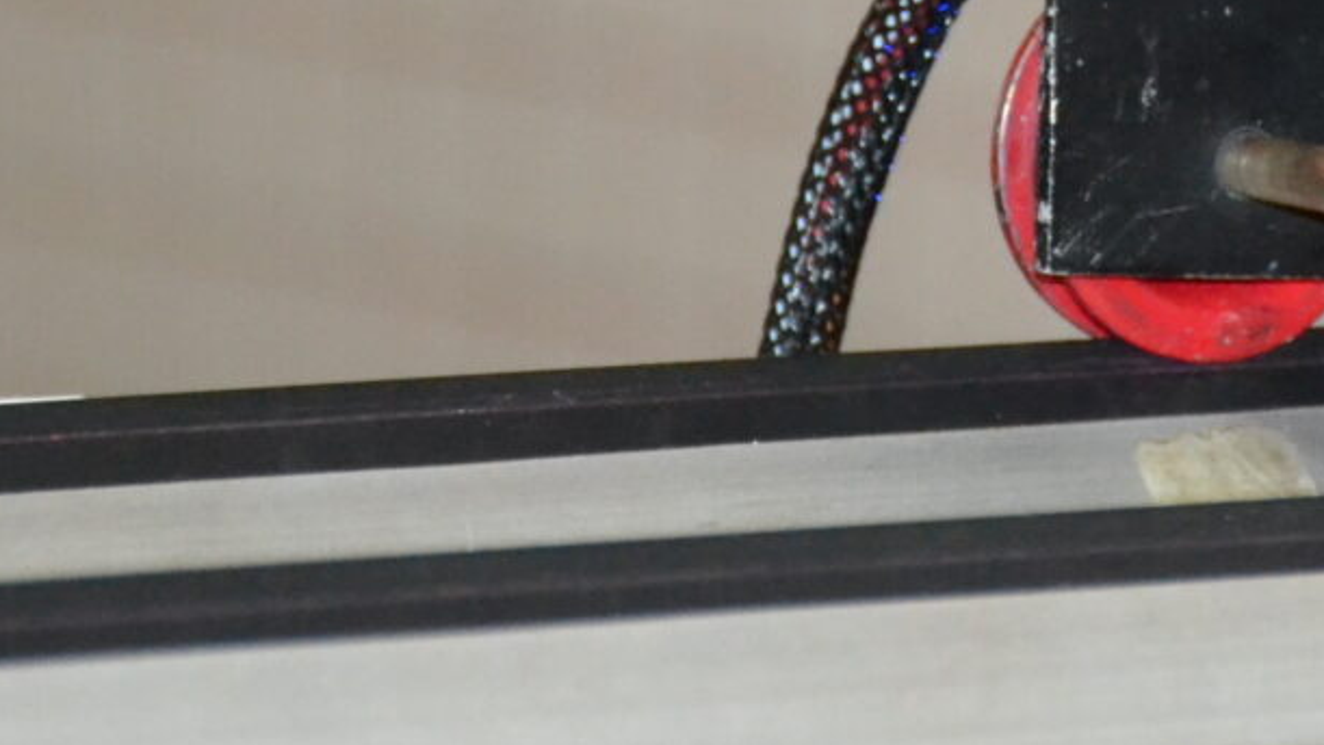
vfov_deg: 2.9
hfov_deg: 5.1
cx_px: 1367
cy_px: -318
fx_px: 14736
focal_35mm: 420
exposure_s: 1/60
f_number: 5.3
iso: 3200
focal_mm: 85
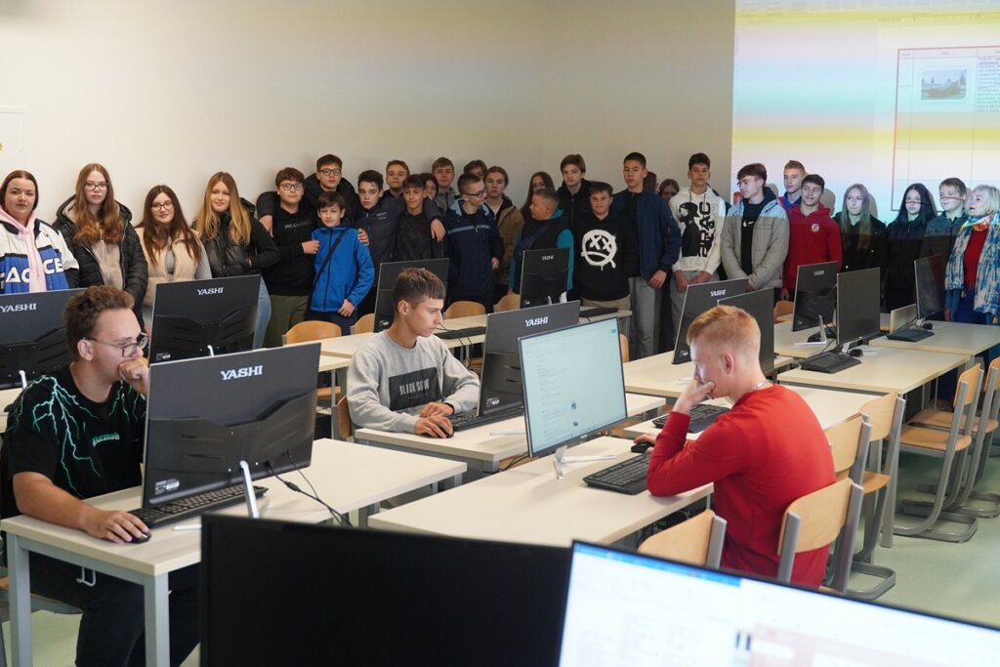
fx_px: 1167
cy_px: 334
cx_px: 500
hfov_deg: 46.4
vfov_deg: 31.9
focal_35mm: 42
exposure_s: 1/200
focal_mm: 28
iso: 1250
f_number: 2.8
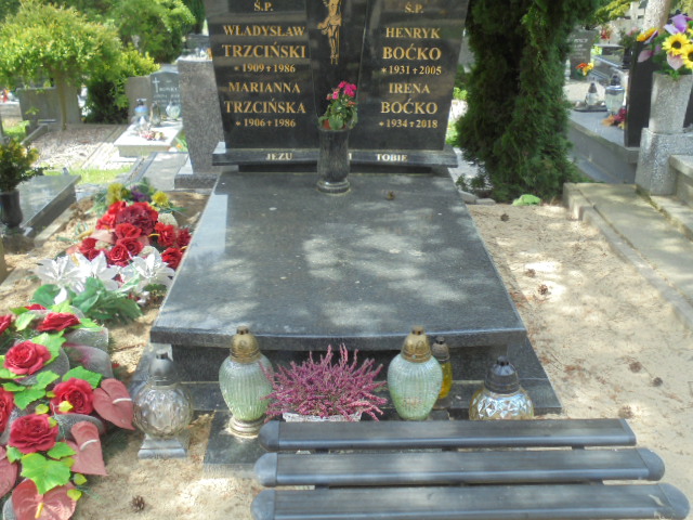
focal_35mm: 38
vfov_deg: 37.7
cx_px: 346
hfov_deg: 49.0
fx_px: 761
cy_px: 260
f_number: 4.2
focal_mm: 6.9
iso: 100
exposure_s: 1/160
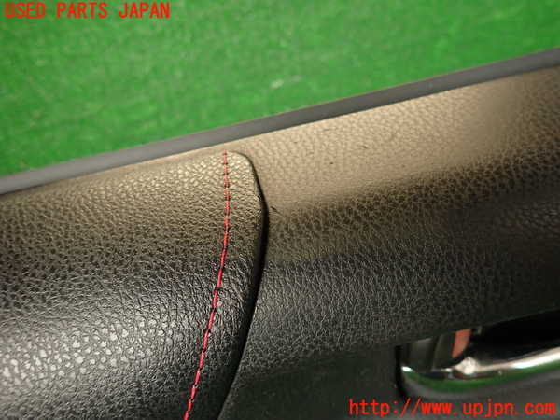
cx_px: 280
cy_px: 210
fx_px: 404
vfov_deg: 54.9
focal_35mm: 25
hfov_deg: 69.4
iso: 160
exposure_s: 1/60
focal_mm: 4.5
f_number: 2
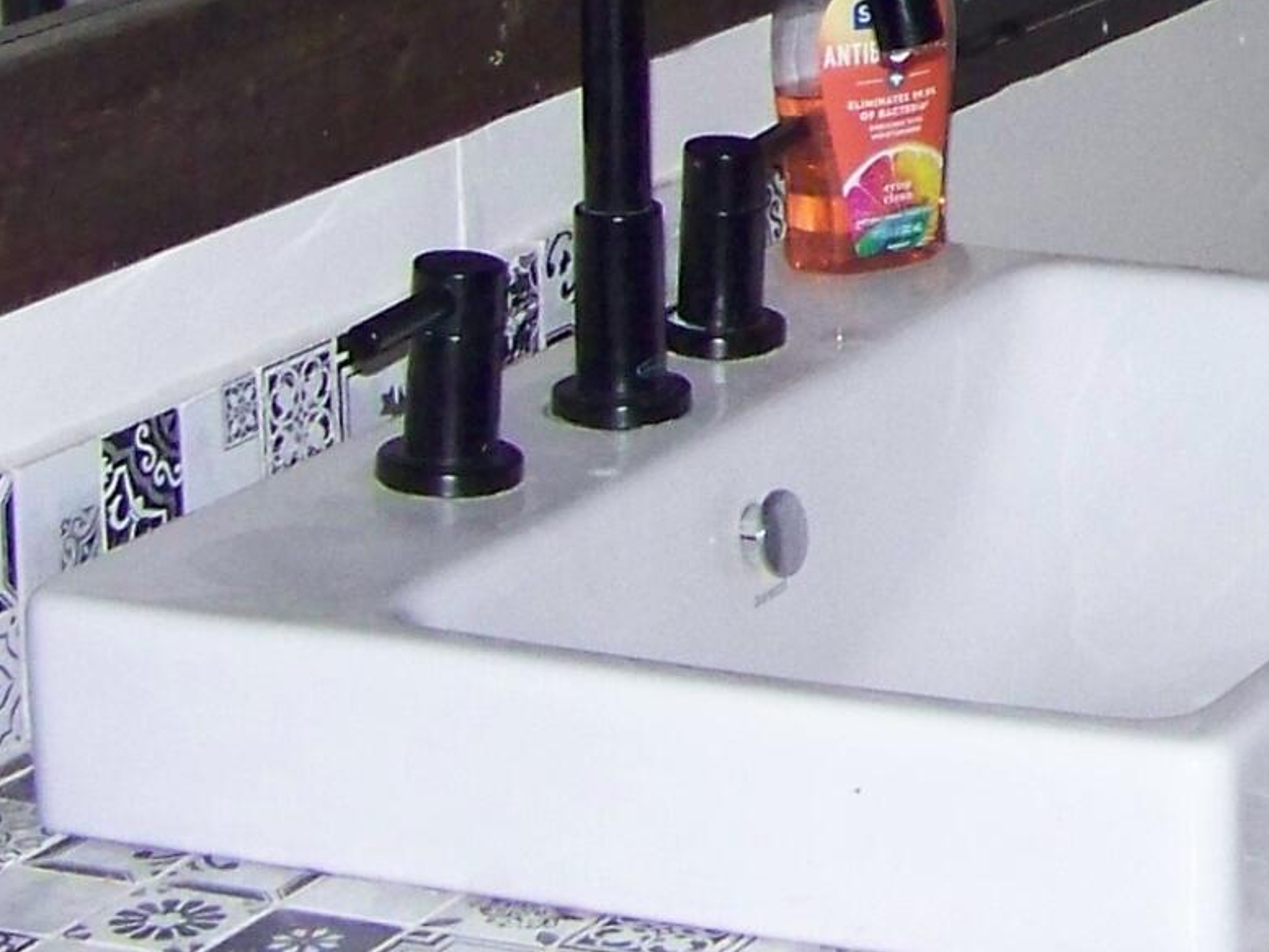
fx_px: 5096
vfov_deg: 10.3
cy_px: -503
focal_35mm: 139
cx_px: 1898
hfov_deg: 13.4
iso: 200
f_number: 2.8
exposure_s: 1/30
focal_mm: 5.85
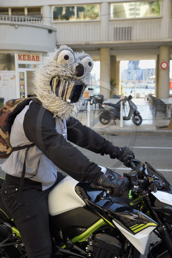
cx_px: 86
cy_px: 129
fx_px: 359
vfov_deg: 39.6
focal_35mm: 50
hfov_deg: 27.0
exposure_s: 1/250
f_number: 5.6
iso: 200
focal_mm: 50
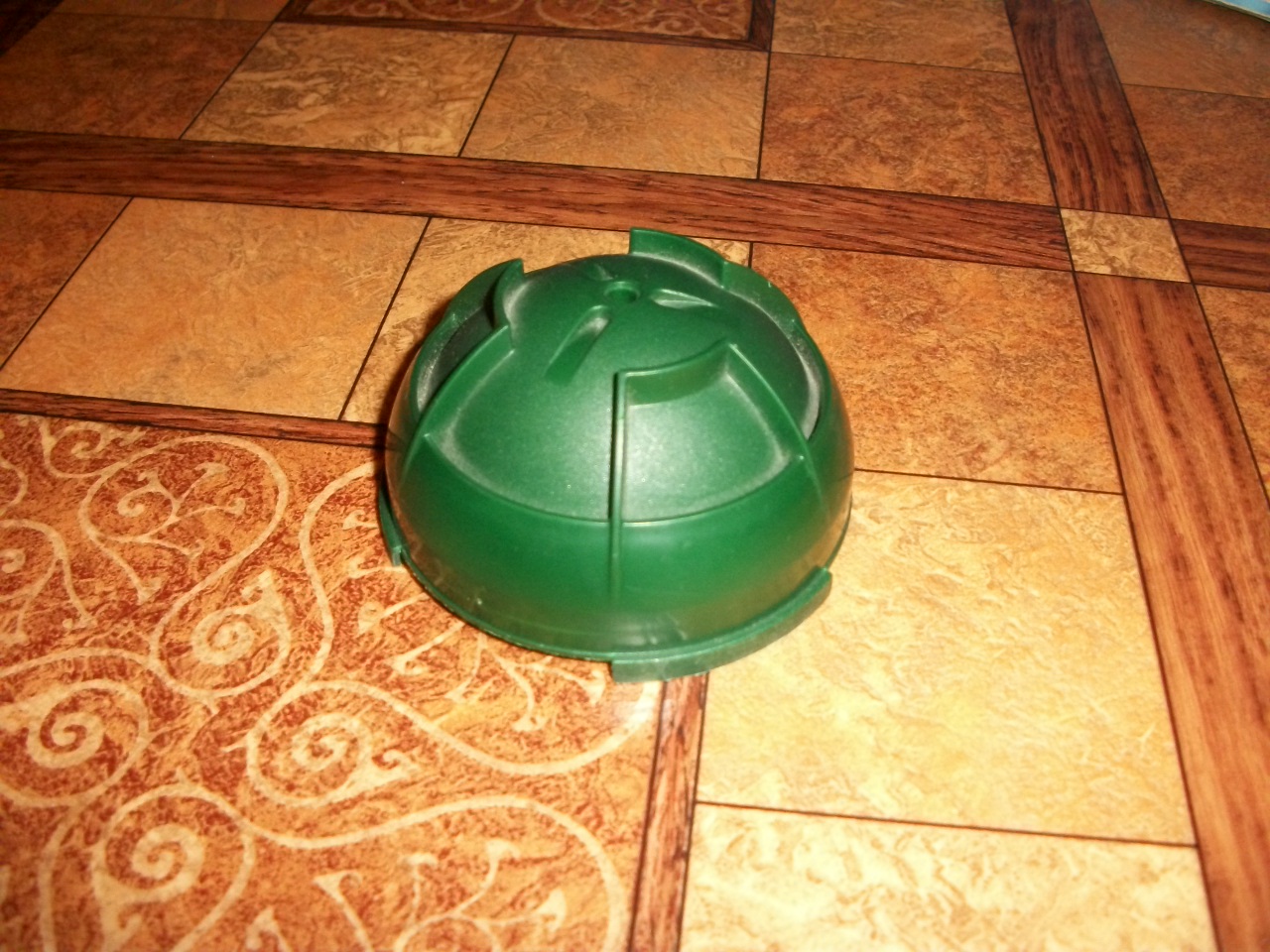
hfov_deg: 52.6
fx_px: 1284
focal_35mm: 35
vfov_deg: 40.7
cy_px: 476
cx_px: 635
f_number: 3.1
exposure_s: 1/125
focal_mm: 6.3
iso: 250
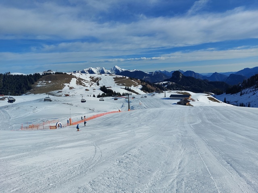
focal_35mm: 25
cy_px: 96
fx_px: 186
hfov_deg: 69.4
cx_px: 129
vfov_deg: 54.9
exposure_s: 1/2562
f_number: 1.8
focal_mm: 5.23
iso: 25
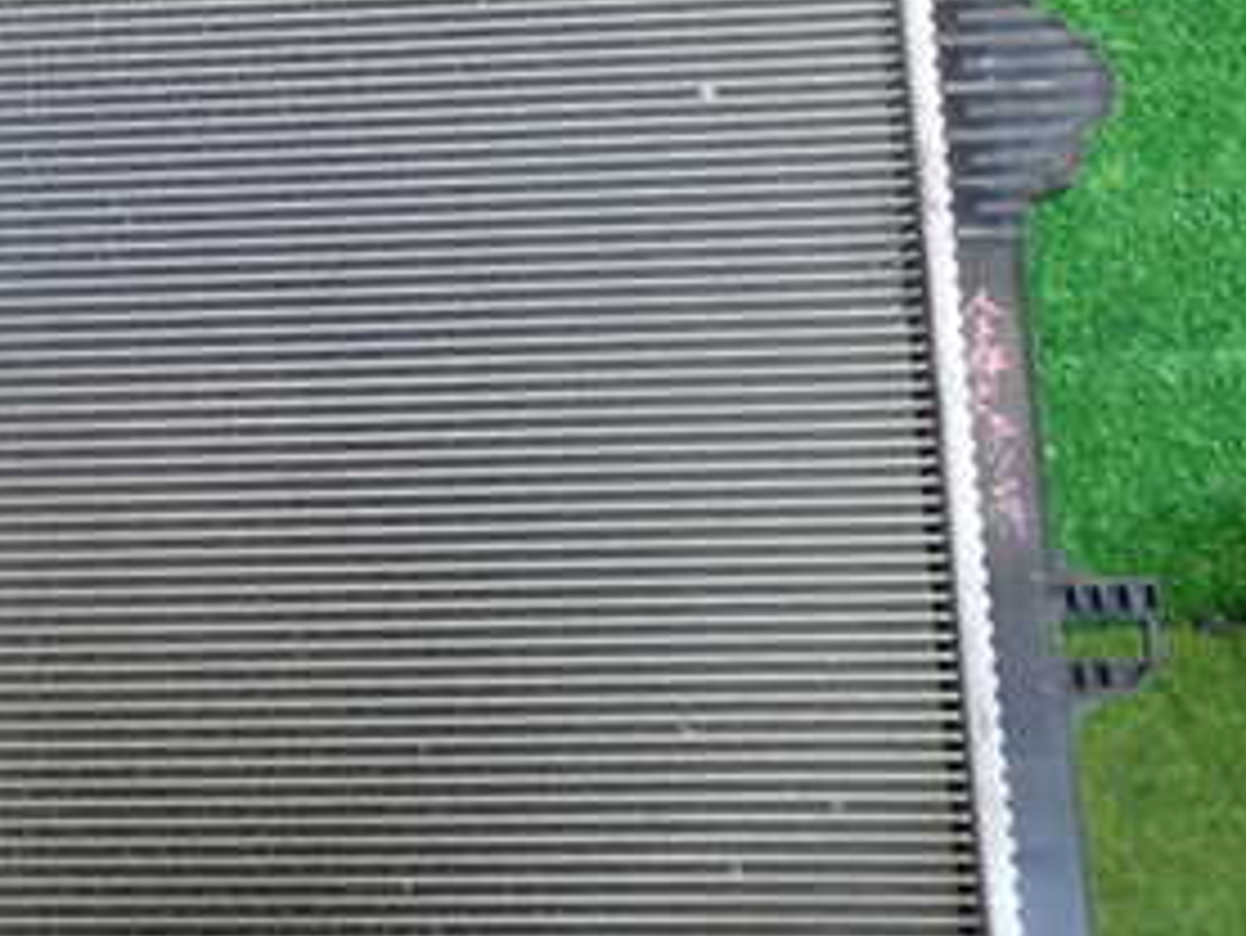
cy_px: 266
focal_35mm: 65
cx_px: 40
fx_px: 2341
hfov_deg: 28.2
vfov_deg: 22.4
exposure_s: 1/30
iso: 200
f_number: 2.3
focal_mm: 5.4
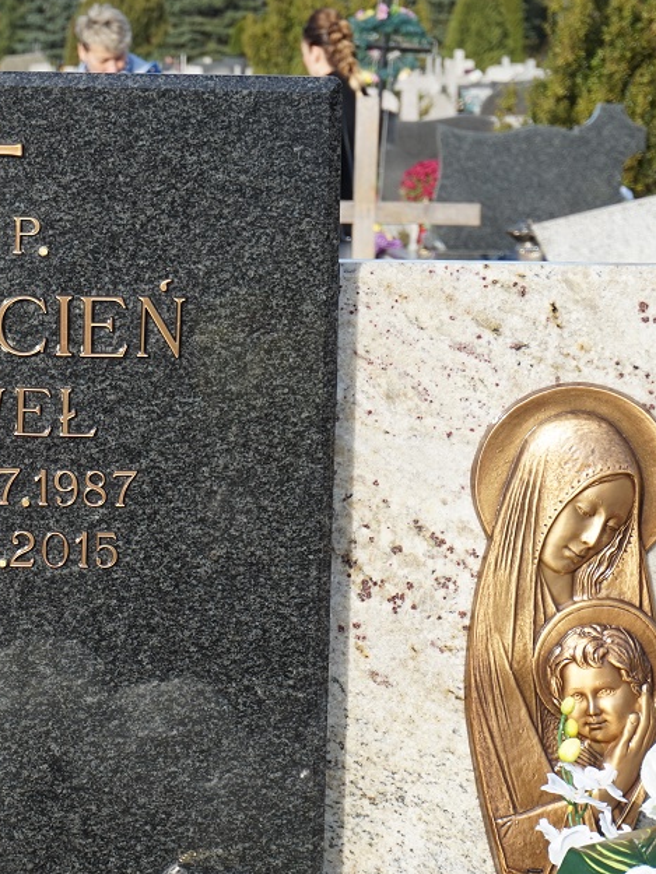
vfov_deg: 15.6
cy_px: 457
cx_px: 49
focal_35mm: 126
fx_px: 3183
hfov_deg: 11.7
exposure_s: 1/200
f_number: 7.1
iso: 100
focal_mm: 50
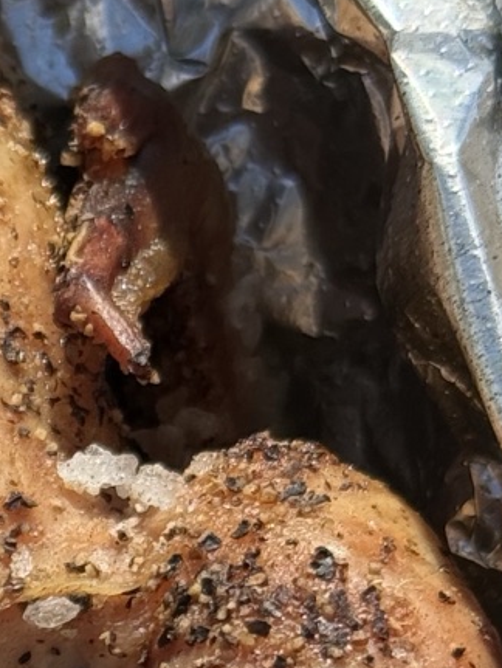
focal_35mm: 178
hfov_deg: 8.1
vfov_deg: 11.0
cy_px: 711
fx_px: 3437
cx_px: -363
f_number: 1.78
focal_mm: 6.76
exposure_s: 1/2959
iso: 64
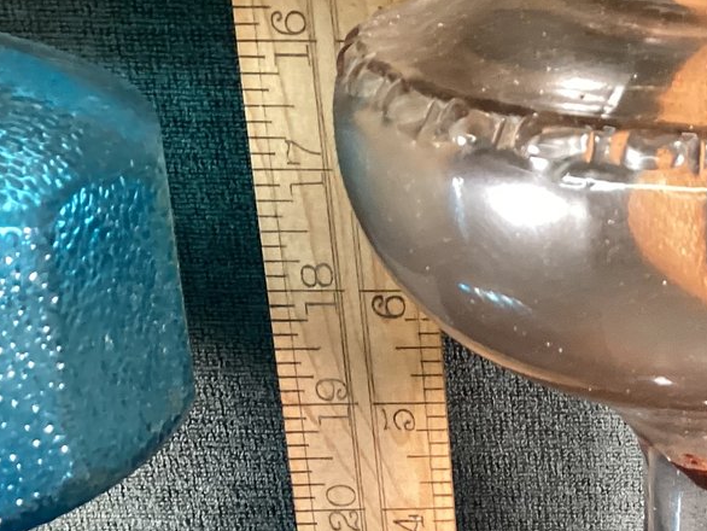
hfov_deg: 22.8
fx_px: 1635
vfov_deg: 17.7
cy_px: 603
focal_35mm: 80
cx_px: 808
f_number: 2.4
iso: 200
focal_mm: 3.3
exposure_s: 1/60
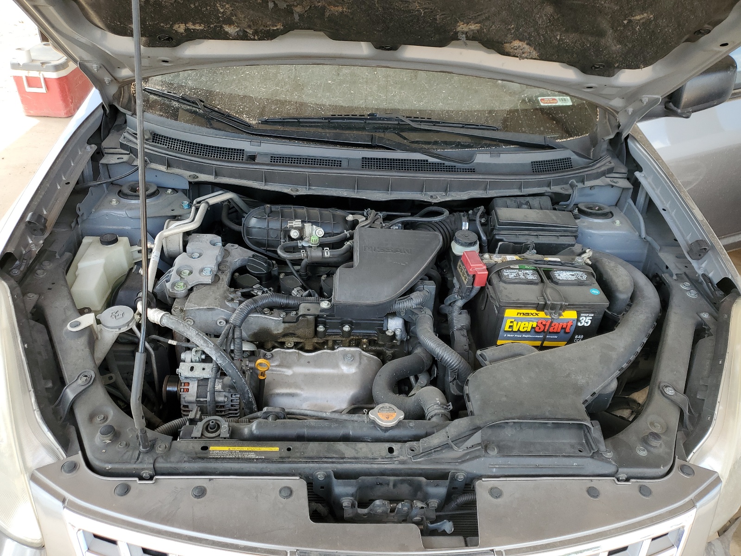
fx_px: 557
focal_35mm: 26
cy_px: 278
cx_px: 370
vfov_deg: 53.1
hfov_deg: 67.3
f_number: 1.5
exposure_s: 1/370
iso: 50
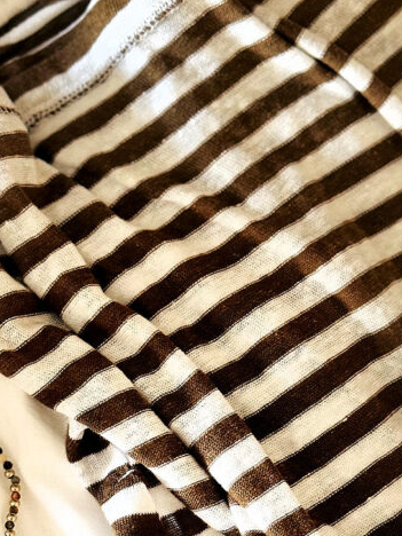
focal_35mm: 105
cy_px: 491
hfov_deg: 14.1
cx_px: 171
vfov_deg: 18.4
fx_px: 1626
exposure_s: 1/40
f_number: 1.78
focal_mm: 6.76
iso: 320
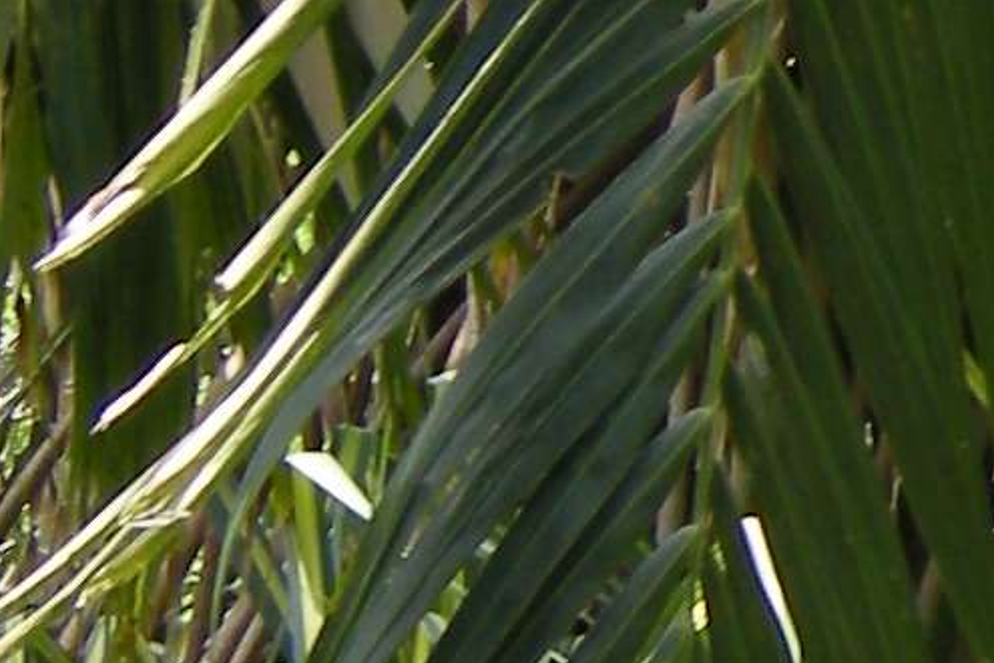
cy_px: 62
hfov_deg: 6.8
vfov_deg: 4.7
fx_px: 8117
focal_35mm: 294
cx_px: 1926
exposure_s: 1/99.4
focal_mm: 7.5
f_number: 3.8
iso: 64
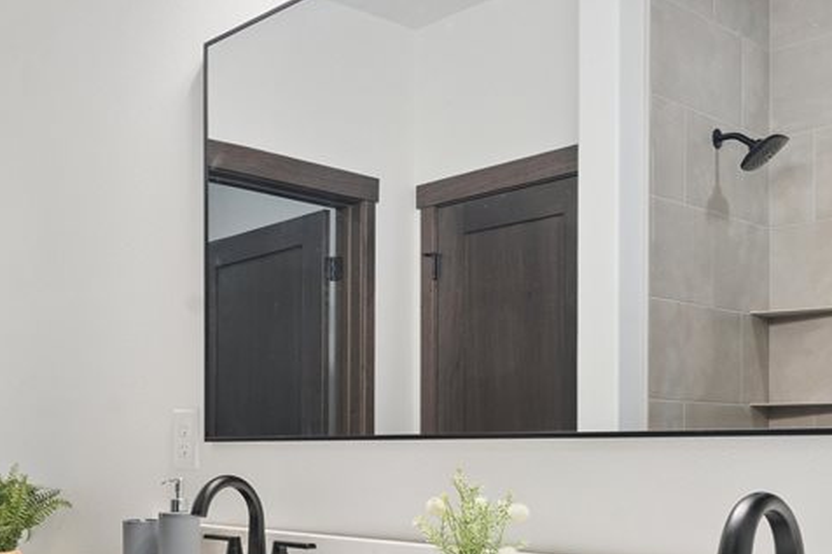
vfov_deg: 30.4
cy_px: 450
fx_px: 993
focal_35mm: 43
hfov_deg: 41.1
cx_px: 51
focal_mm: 16
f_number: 10
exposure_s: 1/10
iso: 400
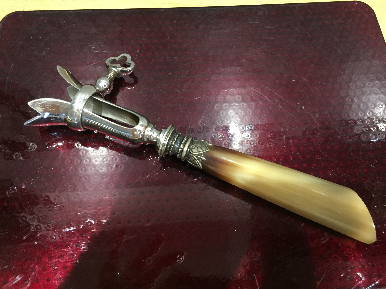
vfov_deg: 48.2
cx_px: 193
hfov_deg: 61.7
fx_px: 323
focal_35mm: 29
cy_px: 144
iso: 250
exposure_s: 1/20
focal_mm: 4.15
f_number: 2.2
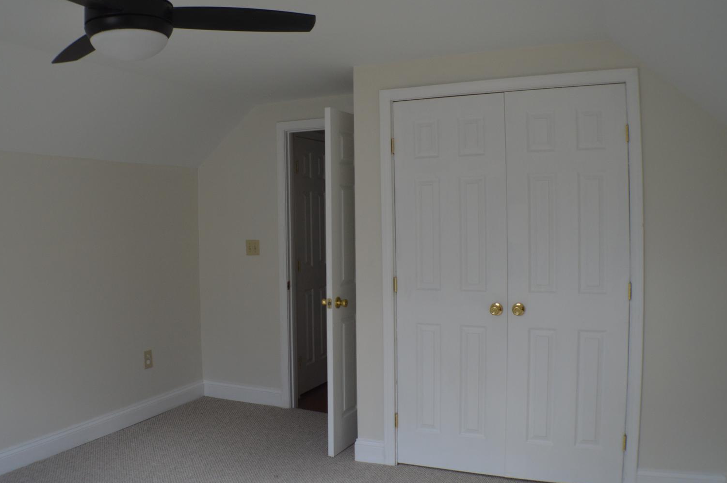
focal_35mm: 41
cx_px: 306
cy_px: 234
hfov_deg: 47.3
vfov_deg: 32.6
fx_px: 827
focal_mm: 20
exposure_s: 1/80
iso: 400
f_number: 4.5
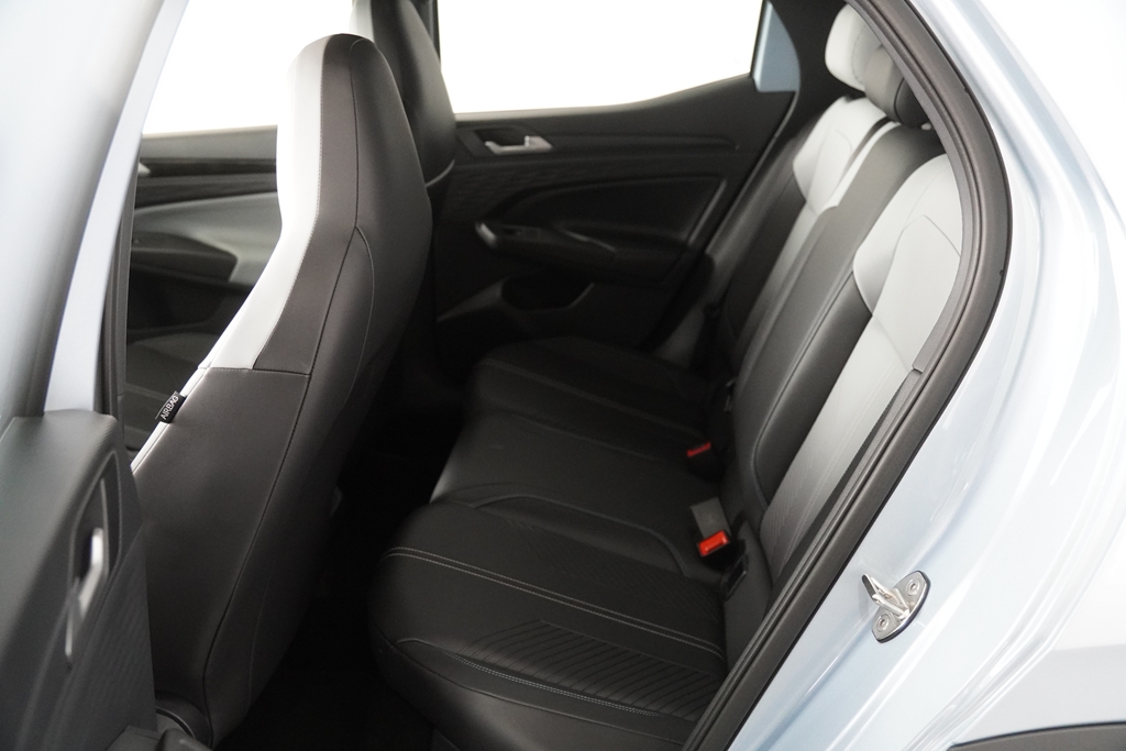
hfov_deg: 57.2
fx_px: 1032
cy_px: 376
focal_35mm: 33
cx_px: 563
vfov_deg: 40.0
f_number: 2.8
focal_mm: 22
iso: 4000
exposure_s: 1/160
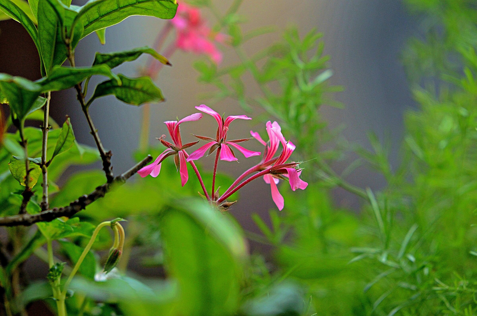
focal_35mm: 300
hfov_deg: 6.9
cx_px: 238
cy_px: 158
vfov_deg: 4.6
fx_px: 3967
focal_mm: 200
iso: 1600
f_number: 5
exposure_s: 1/400
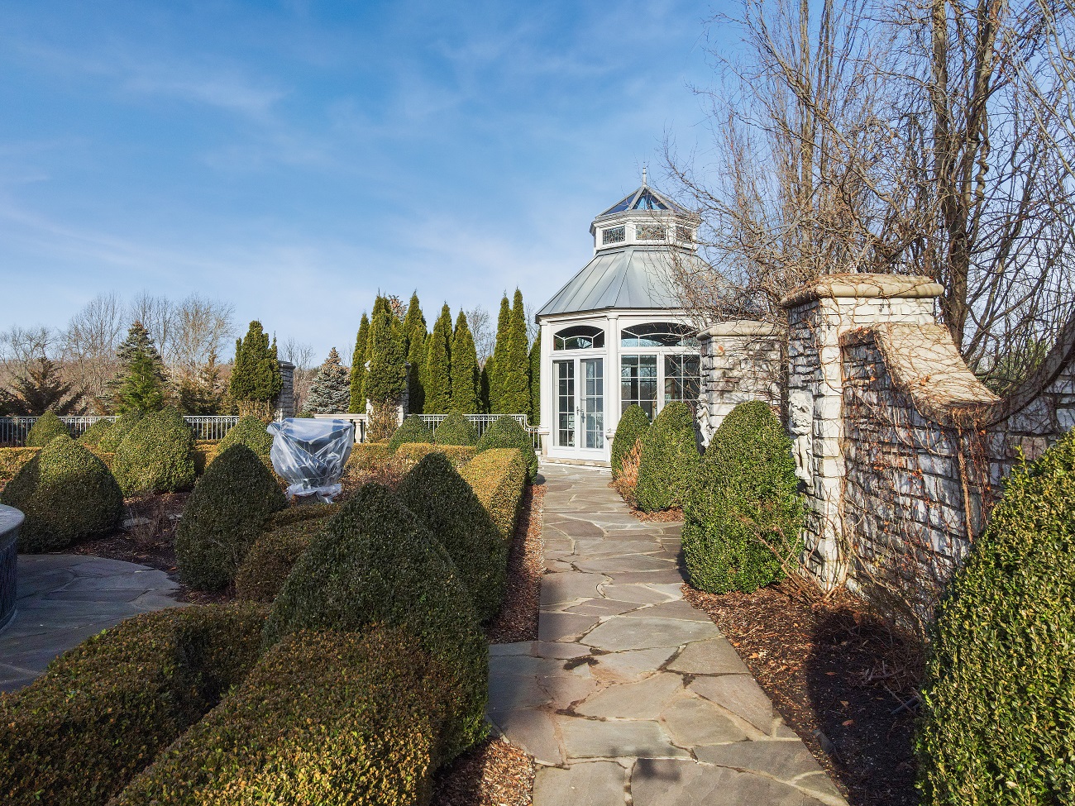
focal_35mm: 24
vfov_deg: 56.8
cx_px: 538
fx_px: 745
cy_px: 403
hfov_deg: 71.6
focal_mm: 4.5
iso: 200
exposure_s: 1/15
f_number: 2.8
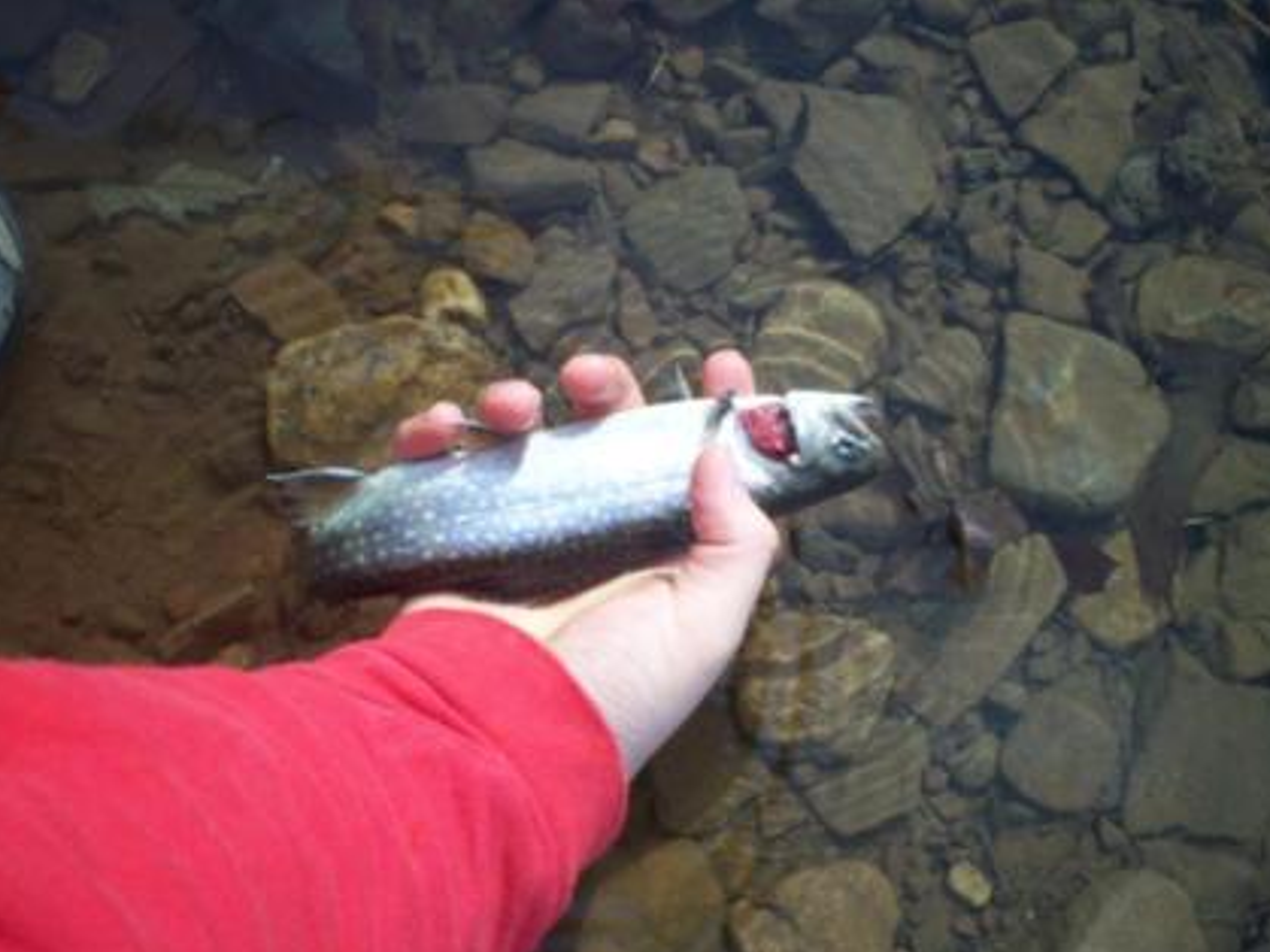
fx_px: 1577
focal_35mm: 43
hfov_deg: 43.8
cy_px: 468
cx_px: 685
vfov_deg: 33.6
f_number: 4.5
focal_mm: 6
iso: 100
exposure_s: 1/162
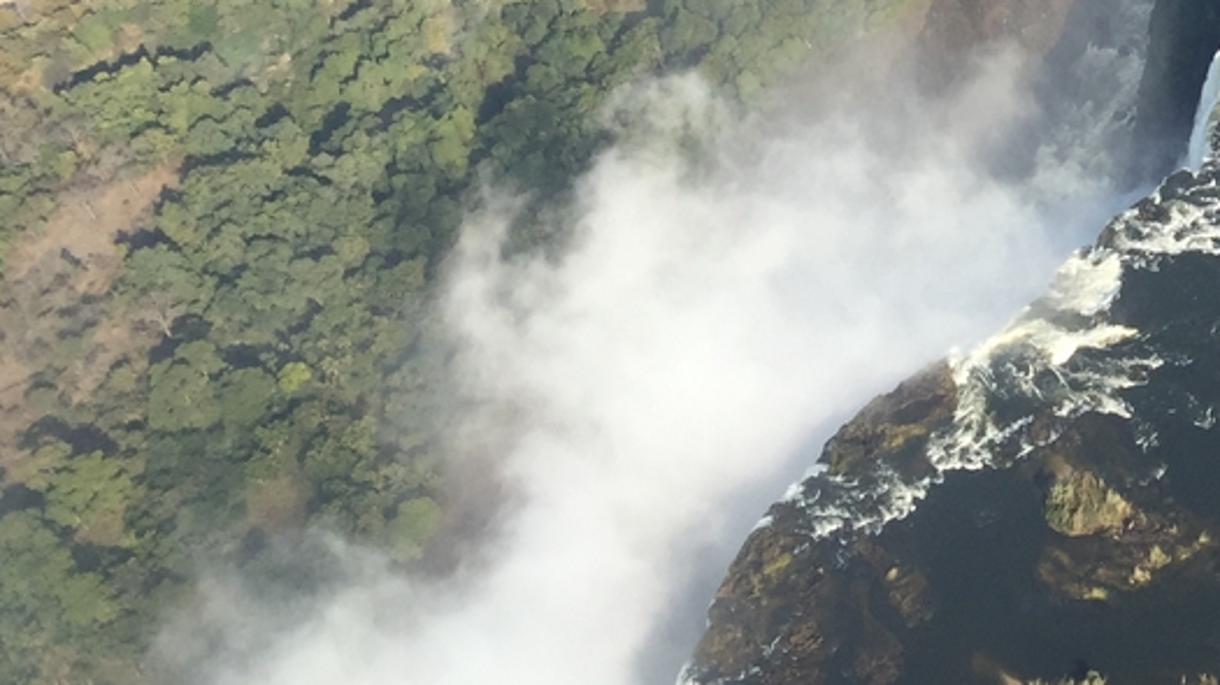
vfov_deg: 15.2
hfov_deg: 25.0
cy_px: -125
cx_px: 1443
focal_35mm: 77
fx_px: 2490
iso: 32
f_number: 2.2
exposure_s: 1/824
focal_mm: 4.15
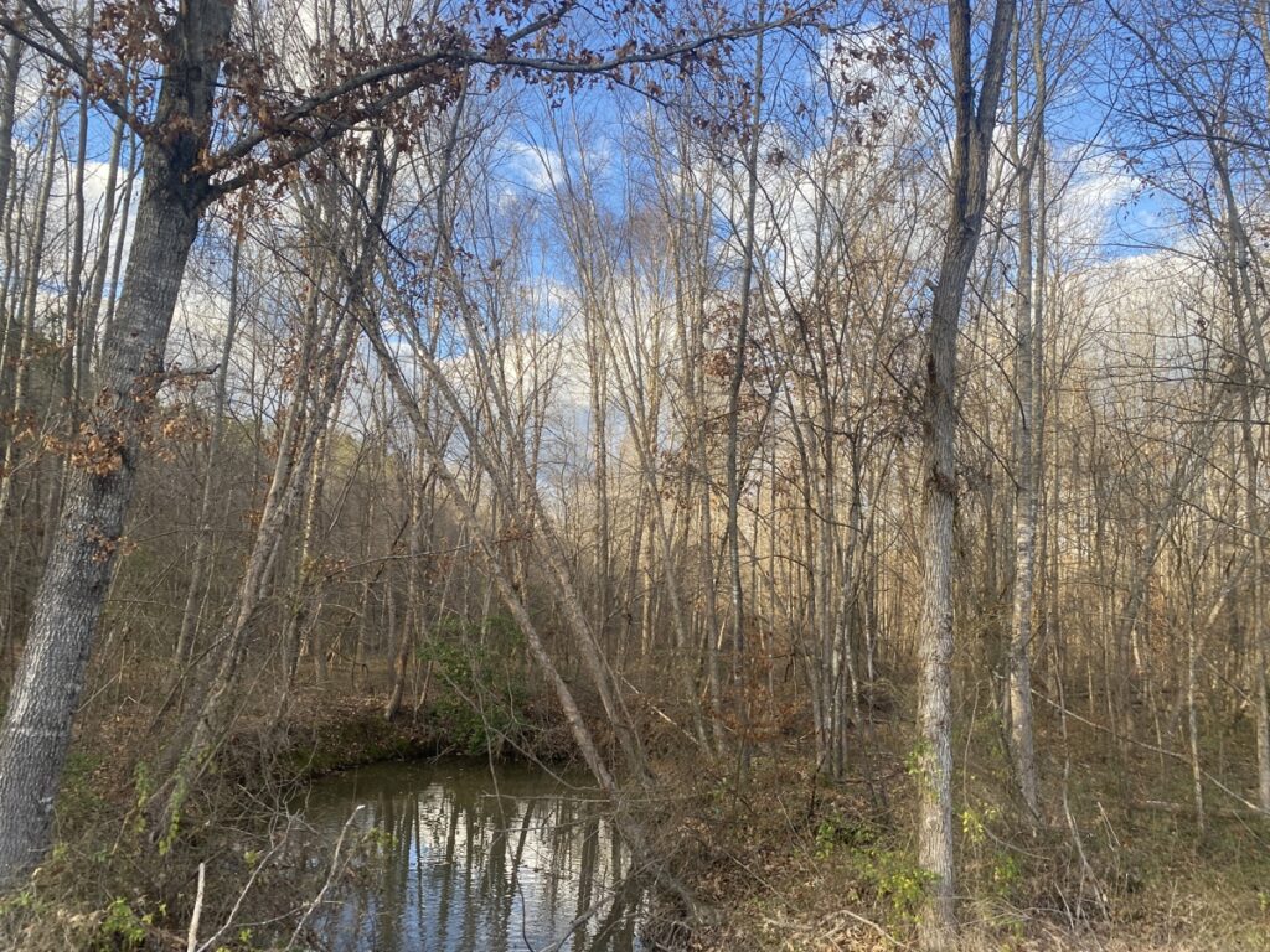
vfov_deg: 53.1
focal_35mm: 26
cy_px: 476
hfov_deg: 67.3
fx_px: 954
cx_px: 635
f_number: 1.8
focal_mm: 4.25
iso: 32
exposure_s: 1/539
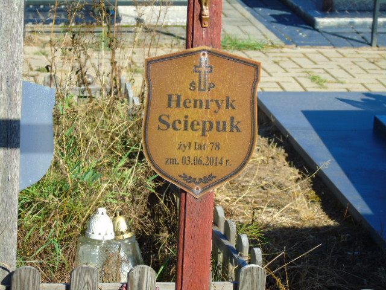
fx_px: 1583
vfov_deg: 10.4
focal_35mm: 142
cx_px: 193
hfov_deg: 13.9
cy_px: 145
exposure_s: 1/320
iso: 80
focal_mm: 25
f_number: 4.7
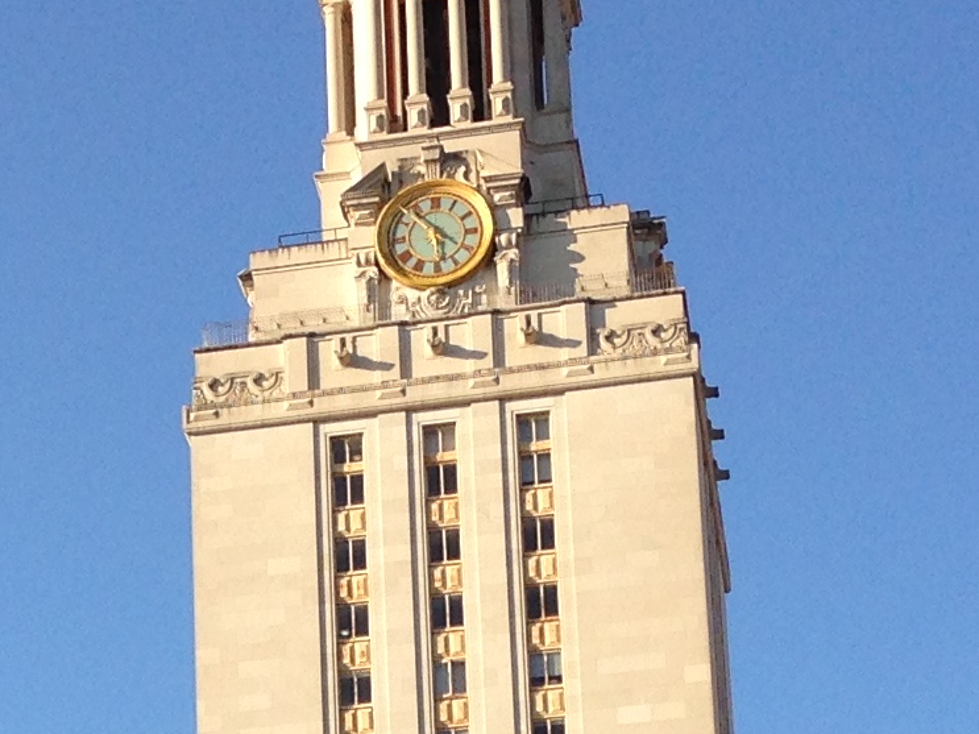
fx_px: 4100
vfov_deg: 9.8
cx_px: 124
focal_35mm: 145
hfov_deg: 13.5
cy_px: 1199
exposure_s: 1/968
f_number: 2.4
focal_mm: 4.13
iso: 50
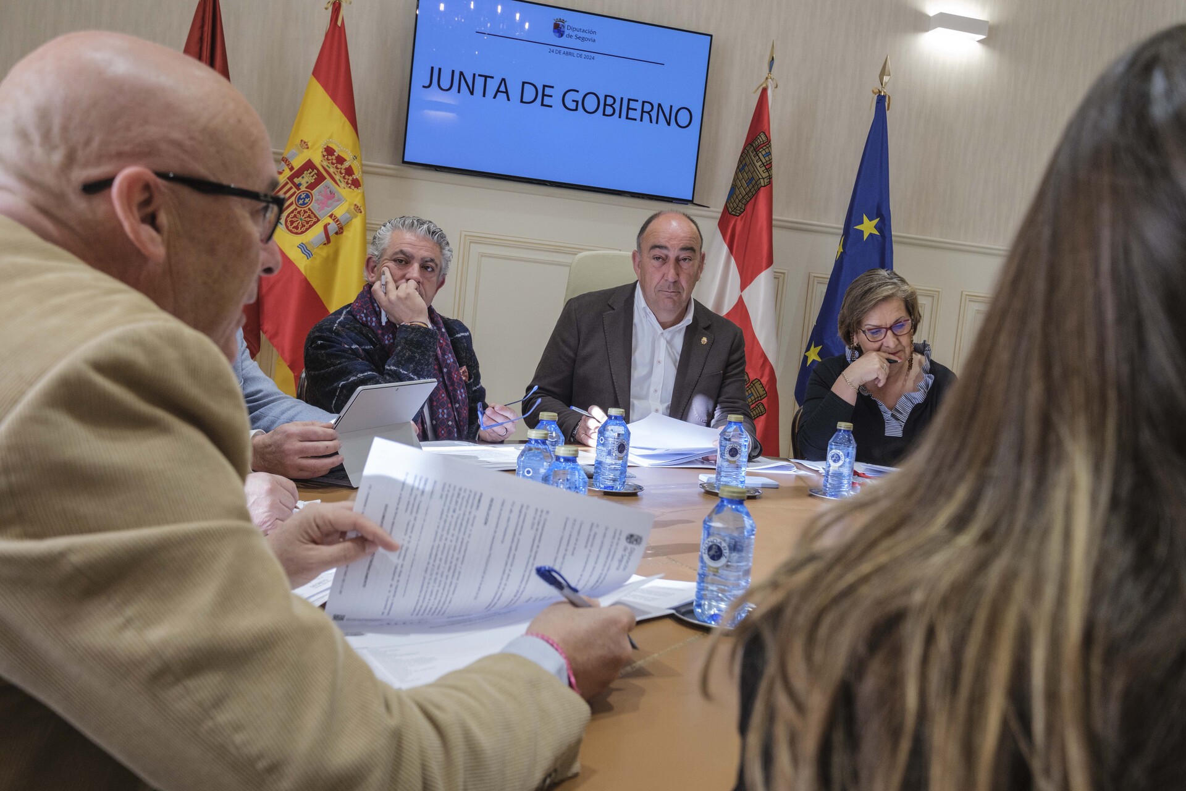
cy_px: 396
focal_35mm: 34
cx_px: 593
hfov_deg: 55.8
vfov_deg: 38.9
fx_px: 1120
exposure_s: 1/160
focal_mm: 22.9
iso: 1250
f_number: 5
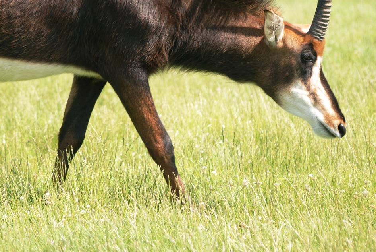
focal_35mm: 304
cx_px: 99
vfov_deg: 4.5
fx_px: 3179
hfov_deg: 6.8
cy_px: 57
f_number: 5
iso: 200
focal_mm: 120
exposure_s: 1/400
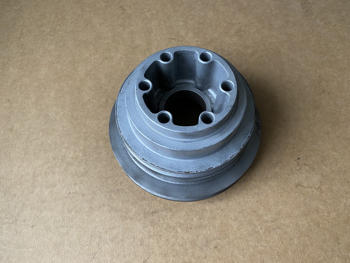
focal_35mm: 26
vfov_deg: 53.1
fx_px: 263
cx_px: 175
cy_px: 132
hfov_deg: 67.3
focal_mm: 4.25
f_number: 1.8
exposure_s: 1/60
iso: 320
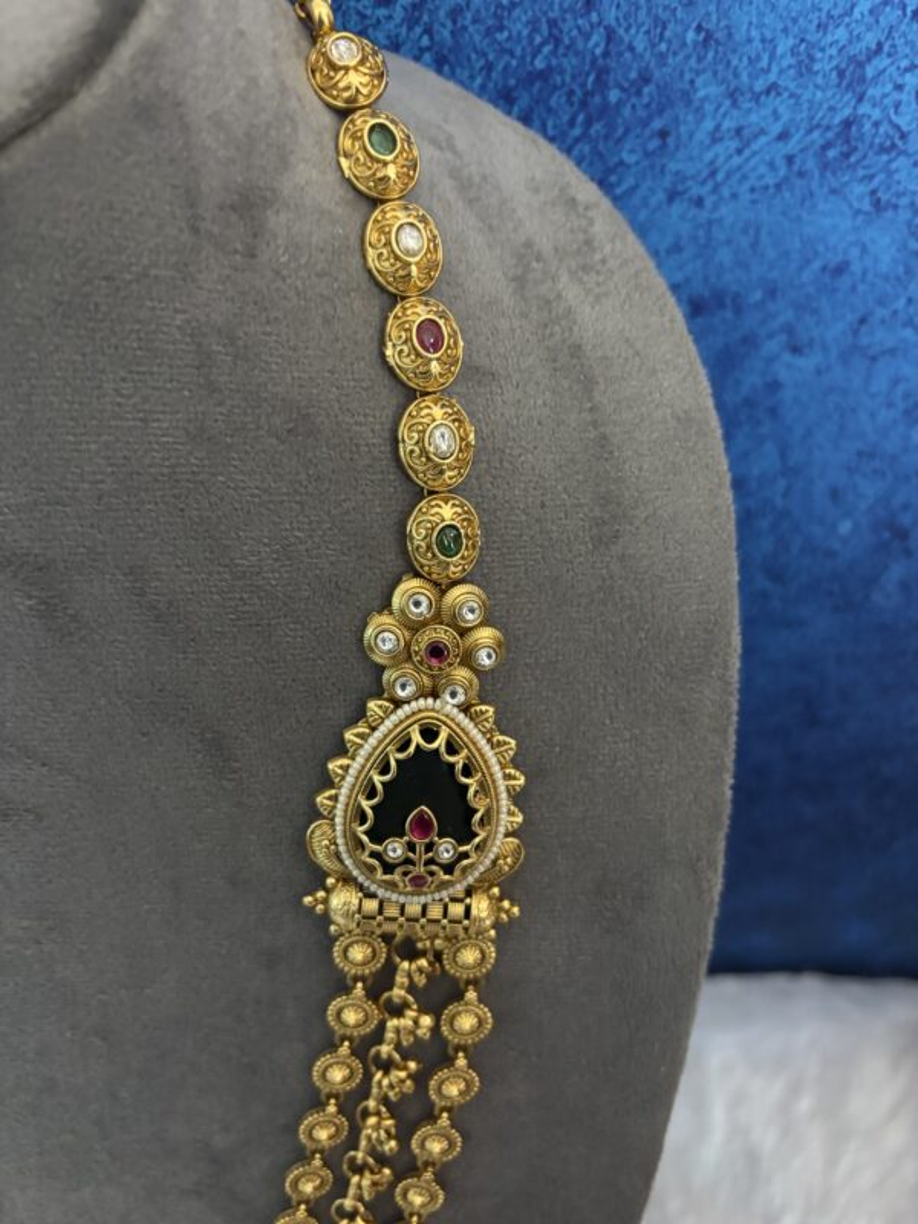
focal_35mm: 26
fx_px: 919
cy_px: 612
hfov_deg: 53.1
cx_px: 459
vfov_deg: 67.3
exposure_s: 1/25
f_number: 1.6
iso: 500
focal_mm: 5.96
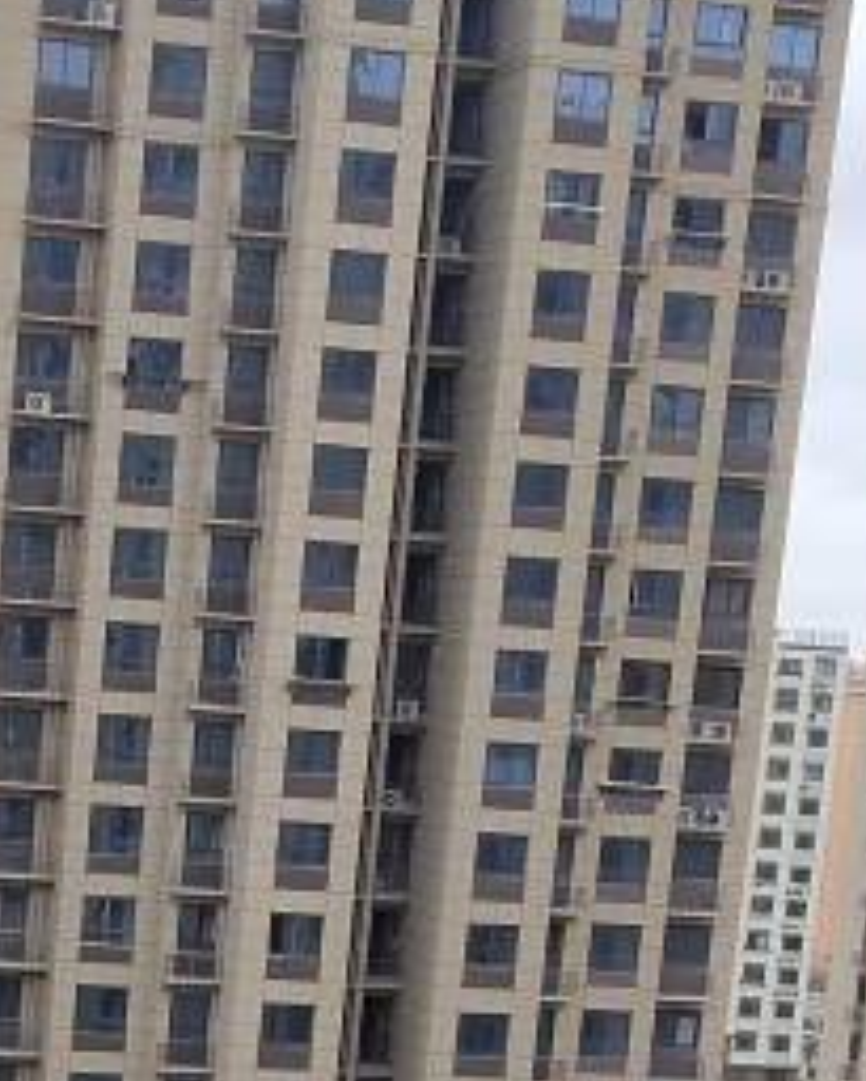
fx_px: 3906
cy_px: 1345
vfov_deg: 15.1
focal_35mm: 122
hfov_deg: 12.4
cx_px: -80
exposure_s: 1/490
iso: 50
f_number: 1.79
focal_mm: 4.35
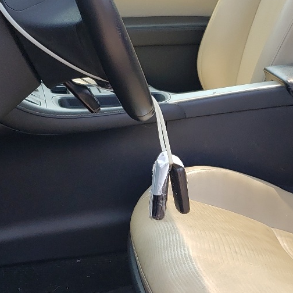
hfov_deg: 23.5
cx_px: 202
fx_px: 699
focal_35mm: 73
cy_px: 180
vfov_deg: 23.6
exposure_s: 1/500
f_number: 1.5
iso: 50
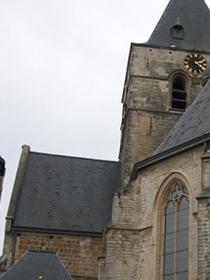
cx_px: 179
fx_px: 509
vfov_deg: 30.5
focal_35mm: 63
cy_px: 184
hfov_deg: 22.9
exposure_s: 1/250
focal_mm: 5.7
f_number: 2.9
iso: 80
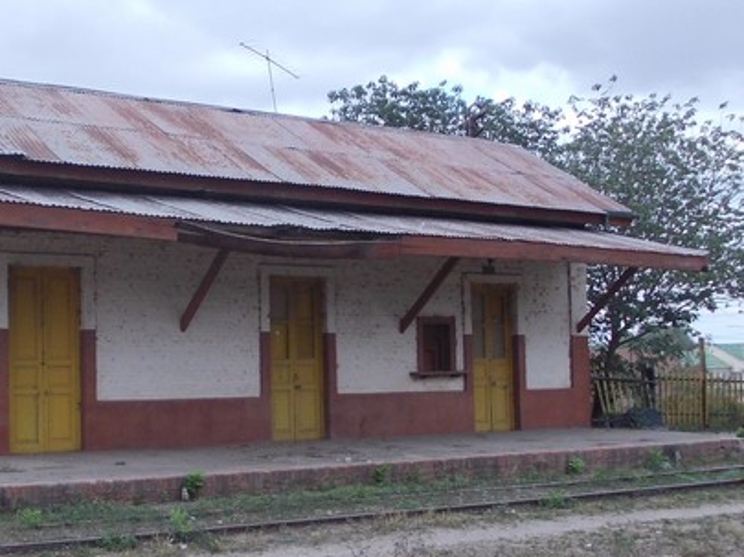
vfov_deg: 27.4
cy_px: 342
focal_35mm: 53
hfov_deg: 35.8
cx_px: 242
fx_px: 1138
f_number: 5.4
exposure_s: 1/200
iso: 80
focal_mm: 4
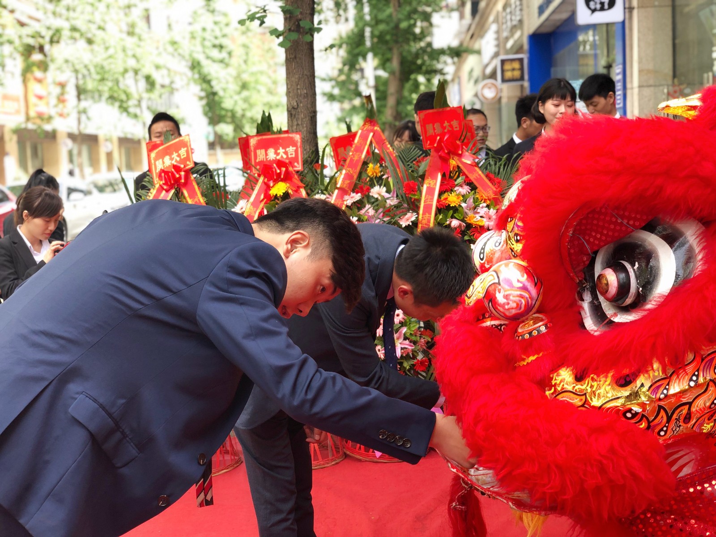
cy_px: 268
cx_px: 358
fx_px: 1076
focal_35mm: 52
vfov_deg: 28.0
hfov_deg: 36.8
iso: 16
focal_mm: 6
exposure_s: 1/60
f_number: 2.4
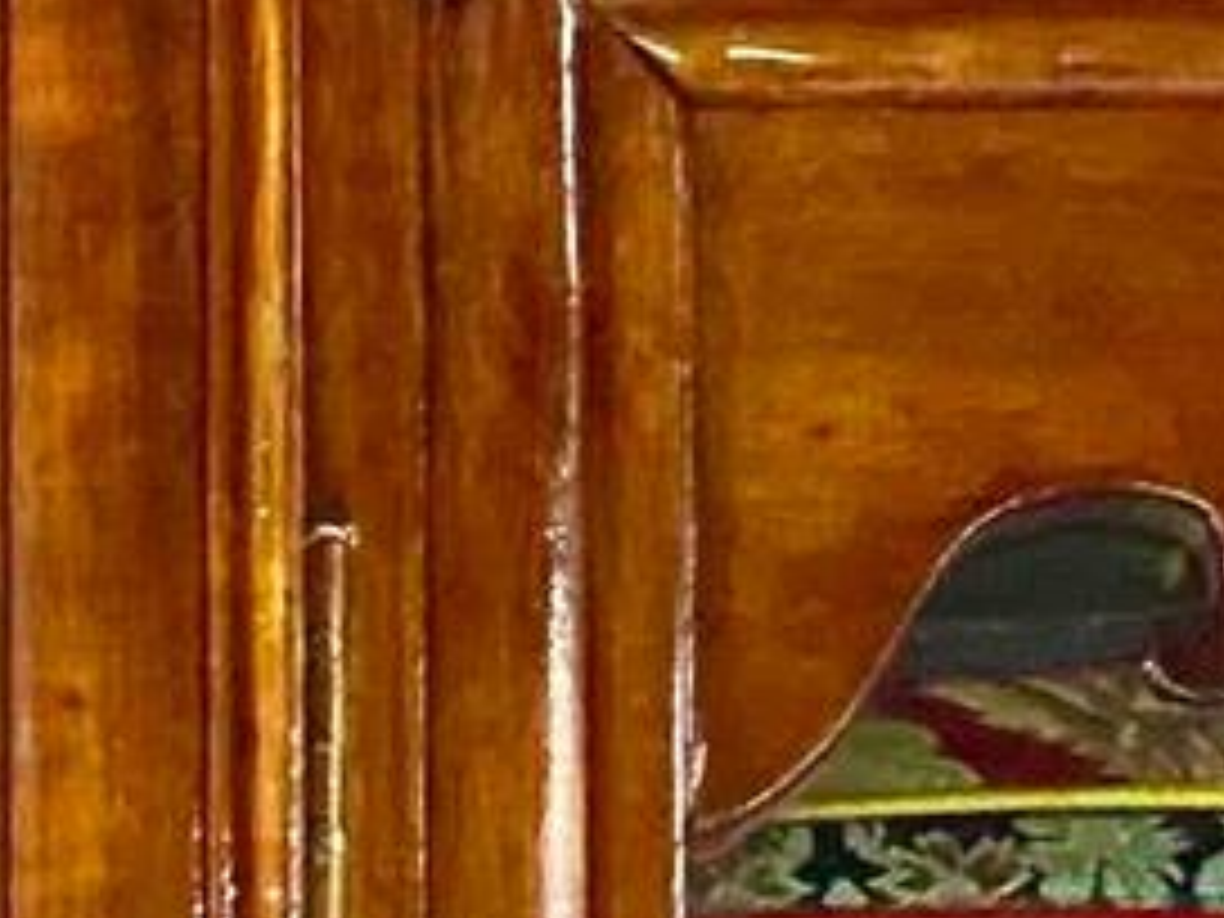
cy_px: 2128
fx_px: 13507
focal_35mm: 382
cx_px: -1305
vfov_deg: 3.8
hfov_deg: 5.1
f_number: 2
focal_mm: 6
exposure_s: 1/58
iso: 640
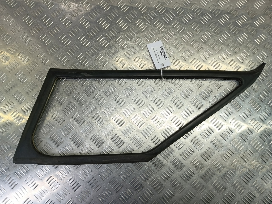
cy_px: 102
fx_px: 181
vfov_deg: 58.9
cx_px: 136
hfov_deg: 73.9
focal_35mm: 23
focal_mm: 4.11
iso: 83
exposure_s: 1/50
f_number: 1.6
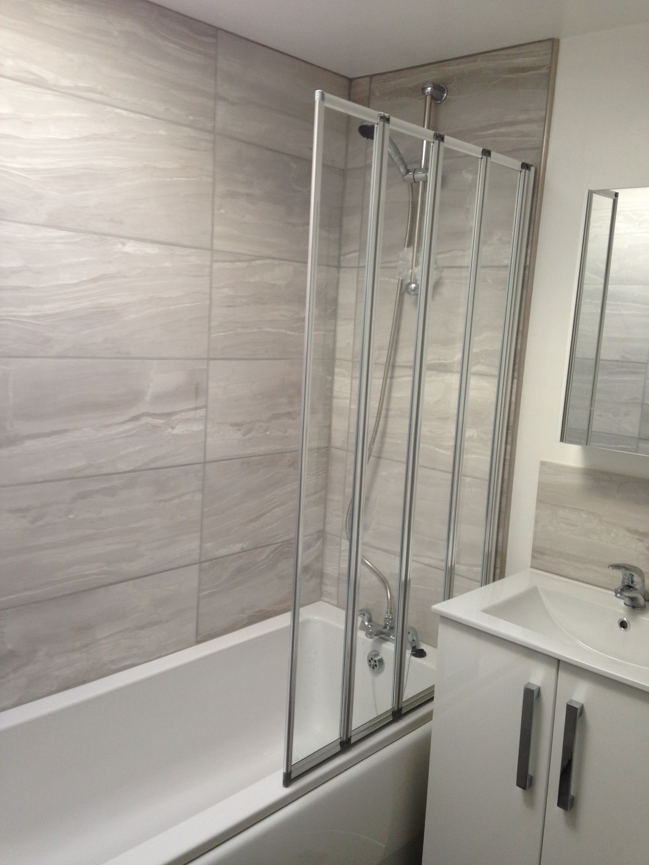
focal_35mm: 33
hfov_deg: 42.9
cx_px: 324
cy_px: 432
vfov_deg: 55.4
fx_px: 825
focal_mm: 4.12
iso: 50
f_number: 2.4
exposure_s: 1/30
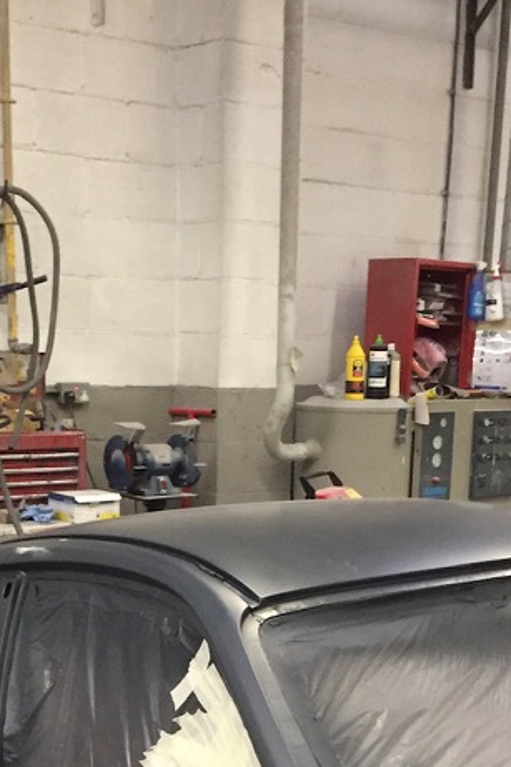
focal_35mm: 67
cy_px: 785
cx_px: 238
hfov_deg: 20.3
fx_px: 1428
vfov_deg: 28.1
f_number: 2.2
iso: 250
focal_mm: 4.15
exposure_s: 1/25
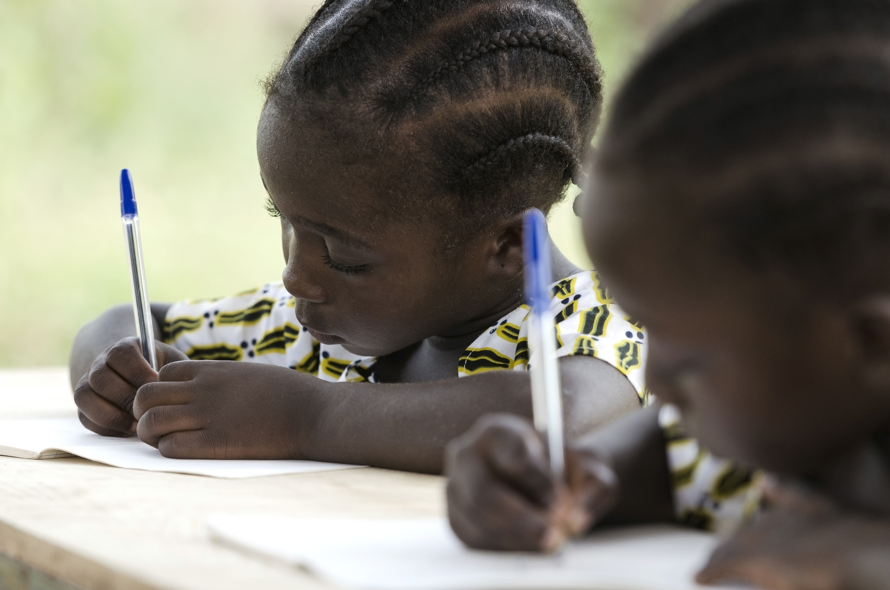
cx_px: 445
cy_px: 295
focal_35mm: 255
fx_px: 6291
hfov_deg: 8.1
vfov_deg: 5.4
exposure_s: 1/1000
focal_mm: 170
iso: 400
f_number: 4
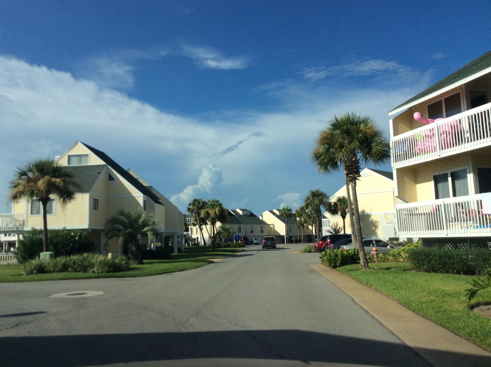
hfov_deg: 56.9
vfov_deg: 44.1
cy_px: 184
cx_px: 246
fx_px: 453
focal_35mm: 32
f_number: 2.4
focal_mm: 3.3
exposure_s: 1/1908
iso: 32
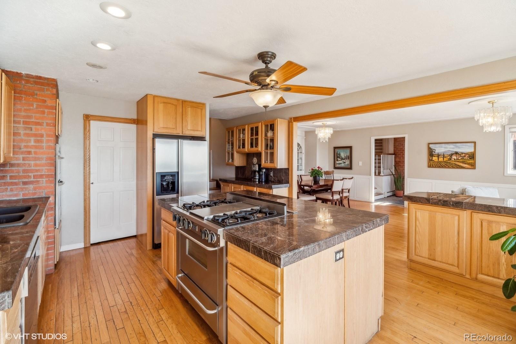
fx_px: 215
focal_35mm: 15
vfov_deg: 77.3
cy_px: 172
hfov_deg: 100.4
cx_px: 258
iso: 400
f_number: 8
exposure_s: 1/20
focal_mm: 15
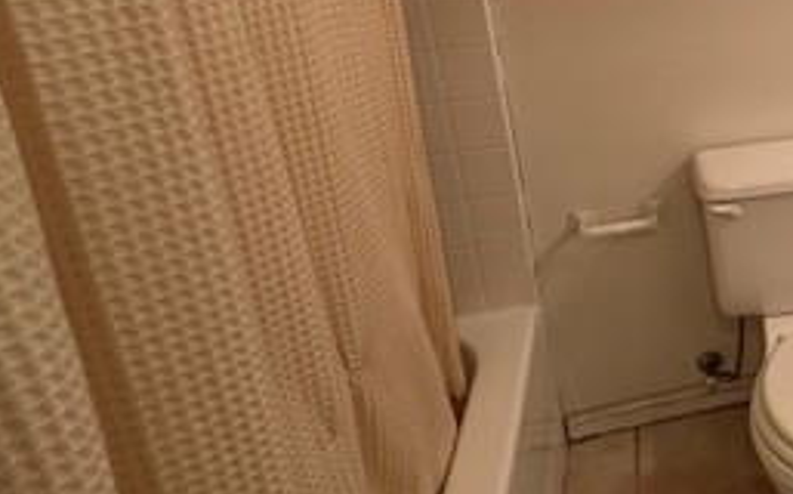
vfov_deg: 32.7
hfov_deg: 42.5
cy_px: 56
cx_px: 855
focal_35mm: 37
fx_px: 799
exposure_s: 1/60
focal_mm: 2.22
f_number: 2.2
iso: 200
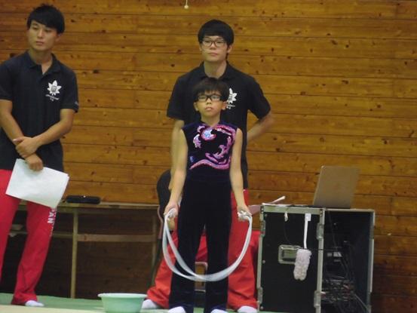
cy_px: 156
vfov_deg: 4.2
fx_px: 4217
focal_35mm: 350
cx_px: 208
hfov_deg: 5.7
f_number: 6
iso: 1600
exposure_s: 1/15
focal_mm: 62.4
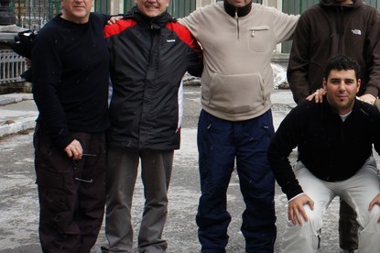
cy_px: 130
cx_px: 352
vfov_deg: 18.4
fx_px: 780
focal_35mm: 74
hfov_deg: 26.3
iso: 500
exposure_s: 1/250
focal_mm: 20
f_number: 11
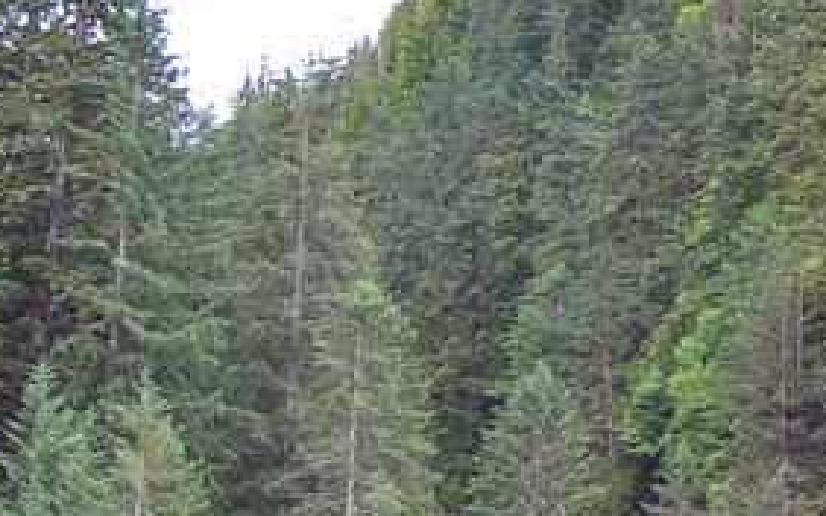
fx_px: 3645
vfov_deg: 8.0
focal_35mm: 162
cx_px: 1081
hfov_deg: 12.5
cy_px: 677
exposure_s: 1/80
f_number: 4
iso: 125
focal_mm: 35
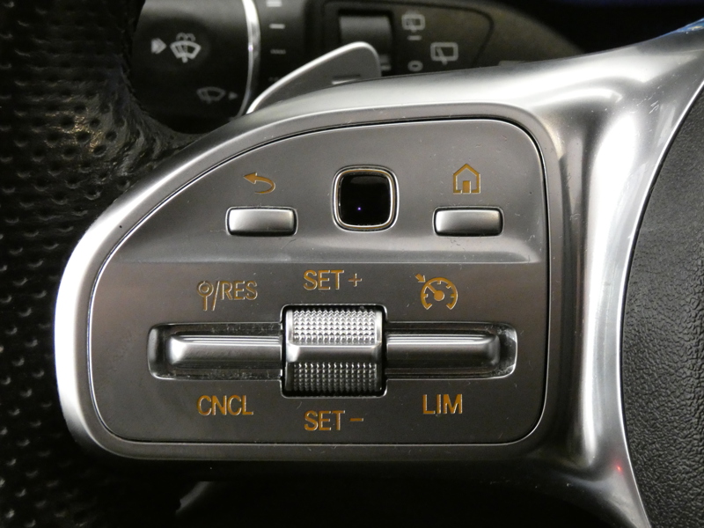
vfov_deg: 18.2
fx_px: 1647
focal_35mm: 81
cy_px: 264
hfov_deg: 24.1
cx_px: 352
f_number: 4.5
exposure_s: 1/15
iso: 1600
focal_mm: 14.5
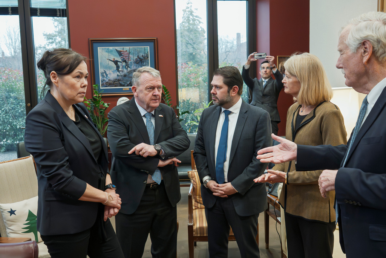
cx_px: 193
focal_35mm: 36
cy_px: 129
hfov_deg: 53.1
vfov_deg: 37.0
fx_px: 386
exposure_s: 1/320
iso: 10000
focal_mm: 24
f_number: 4
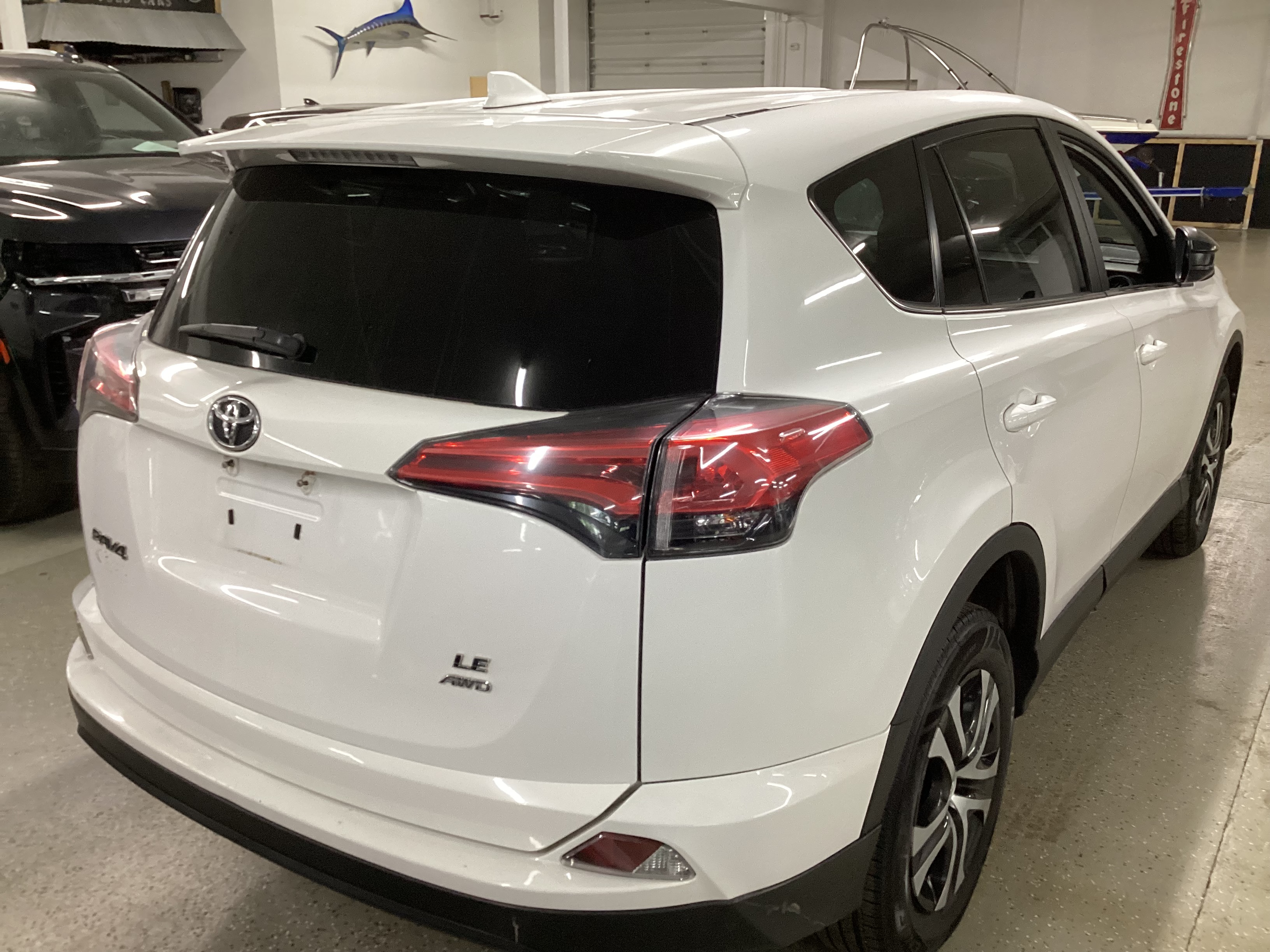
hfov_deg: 58.4
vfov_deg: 45.4
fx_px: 1137
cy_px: 476
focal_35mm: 31
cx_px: 635
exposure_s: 1/60
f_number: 2.4
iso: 200
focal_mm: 3.3
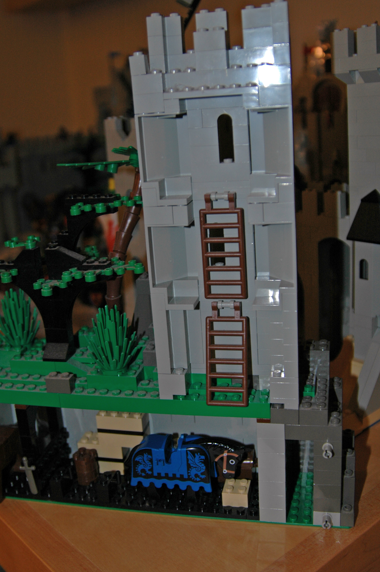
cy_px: 284
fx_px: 634
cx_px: 185
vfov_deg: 48.5
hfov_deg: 33.3
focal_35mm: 40
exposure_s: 1/60
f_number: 3.5
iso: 200
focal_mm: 24
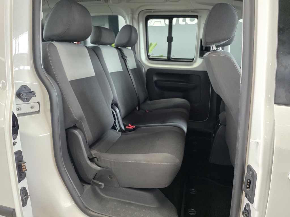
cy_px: 108
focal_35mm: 23
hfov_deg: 73.9
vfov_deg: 58.9
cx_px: 145
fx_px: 193
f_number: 1.7
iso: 2500
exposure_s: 1/100
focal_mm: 6.25
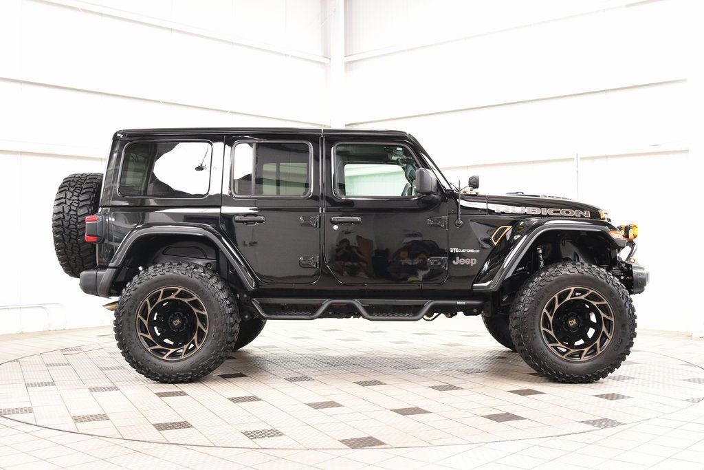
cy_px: 235
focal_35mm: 42
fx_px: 821
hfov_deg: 46.4
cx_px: 352
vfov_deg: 31.9
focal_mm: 28
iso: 1600
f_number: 5
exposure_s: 1/30
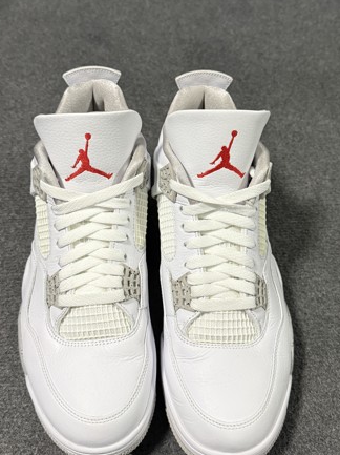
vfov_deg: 49.9
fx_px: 485
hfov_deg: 38.6
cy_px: 185
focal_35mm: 37
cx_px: 163
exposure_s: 1/60
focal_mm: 6.76
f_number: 1.78
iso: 320
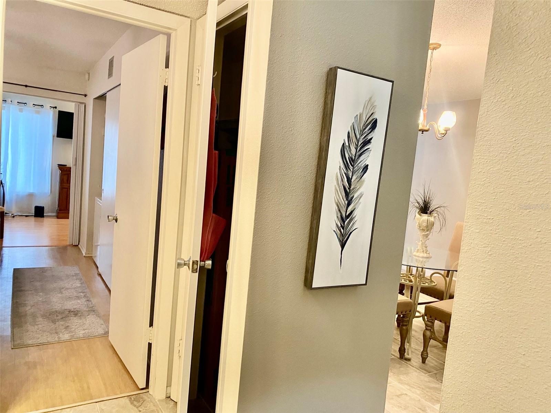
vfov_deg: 53.1
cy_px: 206
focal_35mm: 26
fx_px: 414
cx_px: 276
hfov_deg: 67.3
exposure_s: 1/60
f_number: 1.8
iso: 320
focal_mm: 4.25
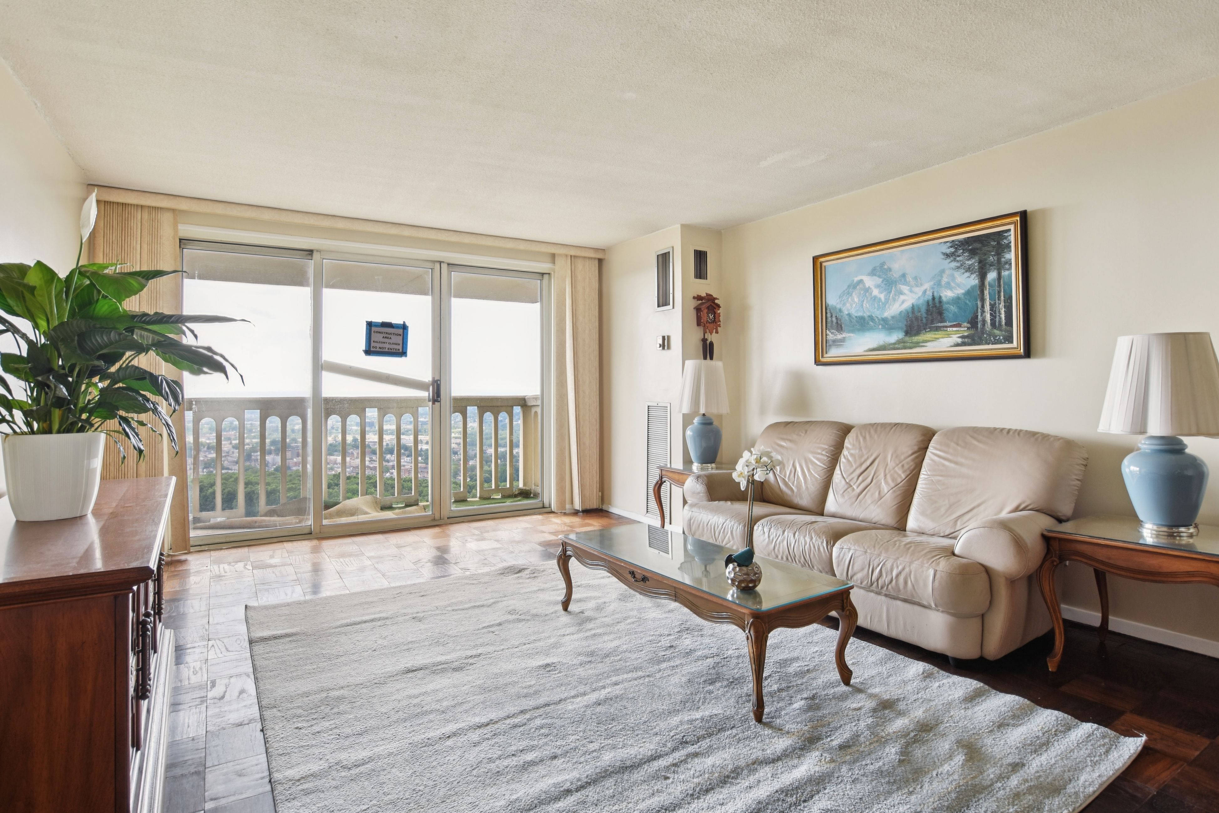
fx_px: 609
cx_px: 610
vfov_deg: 67.4
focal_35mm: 18
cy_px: 406
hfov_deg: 90.0
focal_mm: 12
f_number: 7.1
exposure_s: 1/50
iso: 400
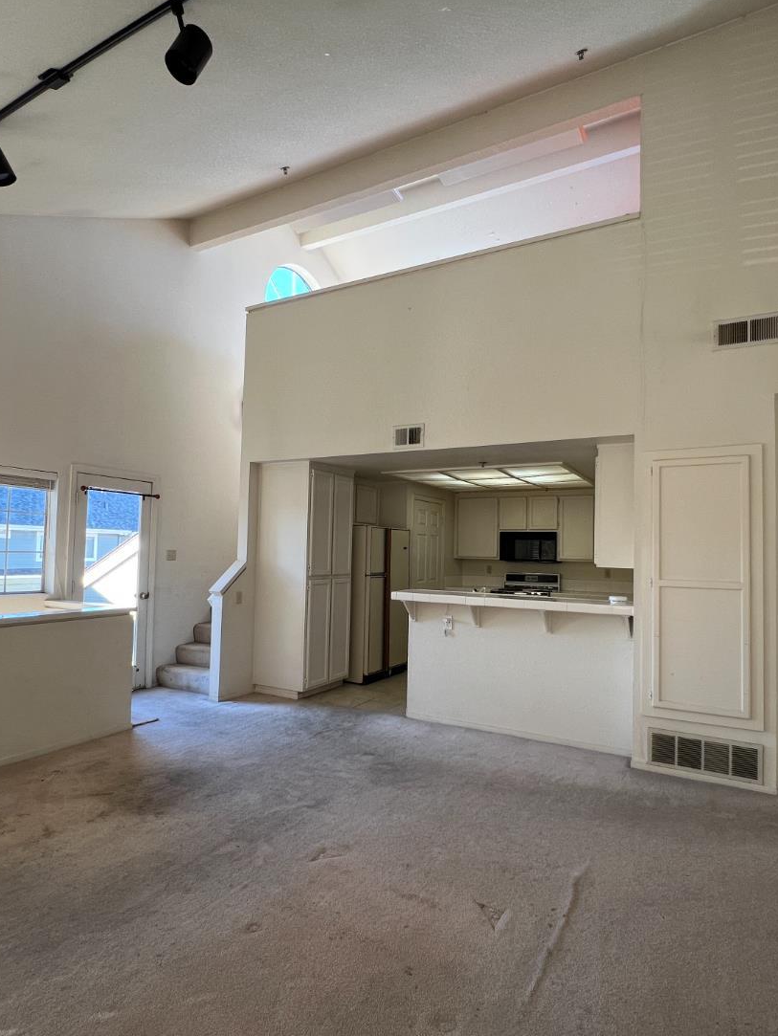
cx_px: 413
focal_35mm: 18
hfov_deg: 71.6
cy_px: 533
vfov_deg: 87.7
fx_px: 539
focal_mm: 1.57
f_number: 1.8
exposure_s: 1/120
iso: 80
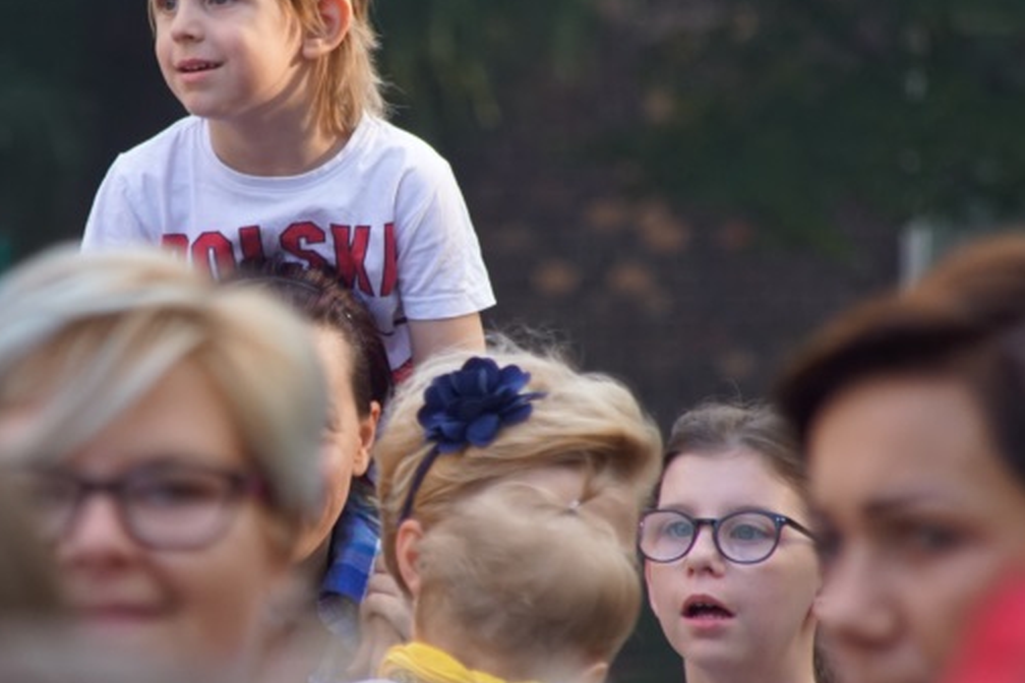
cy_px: 306
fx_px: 16940
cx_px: 311
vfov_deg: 2.3
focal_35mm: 595
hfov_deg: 3.5
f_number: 6.3
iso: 800
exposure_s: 1/320
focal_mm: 200
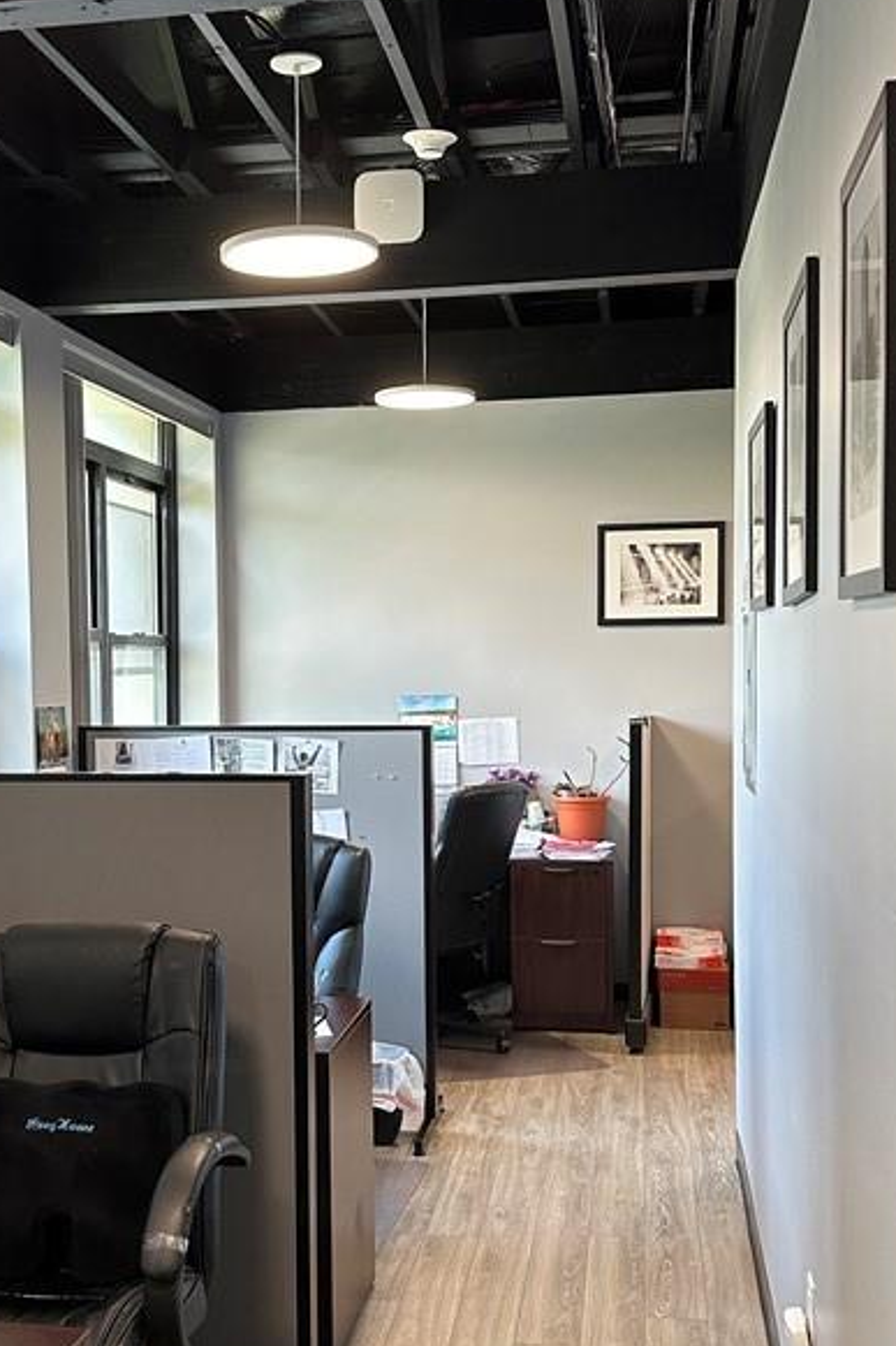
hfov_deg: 30.4
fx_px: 1644
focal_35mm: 44
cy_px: 744
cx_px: 338
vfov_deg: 44.4
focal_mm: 6.86
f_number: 1.78
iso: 200
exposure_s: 1/120
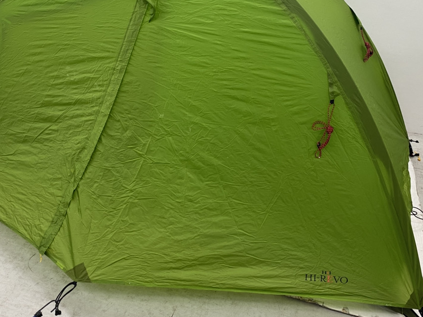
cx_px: 171
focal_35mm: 37
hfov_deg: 49.9
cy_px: 114
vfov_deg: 38.3
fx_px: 452
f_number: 1.8
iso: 64
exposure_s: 1/50
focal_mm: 4.25
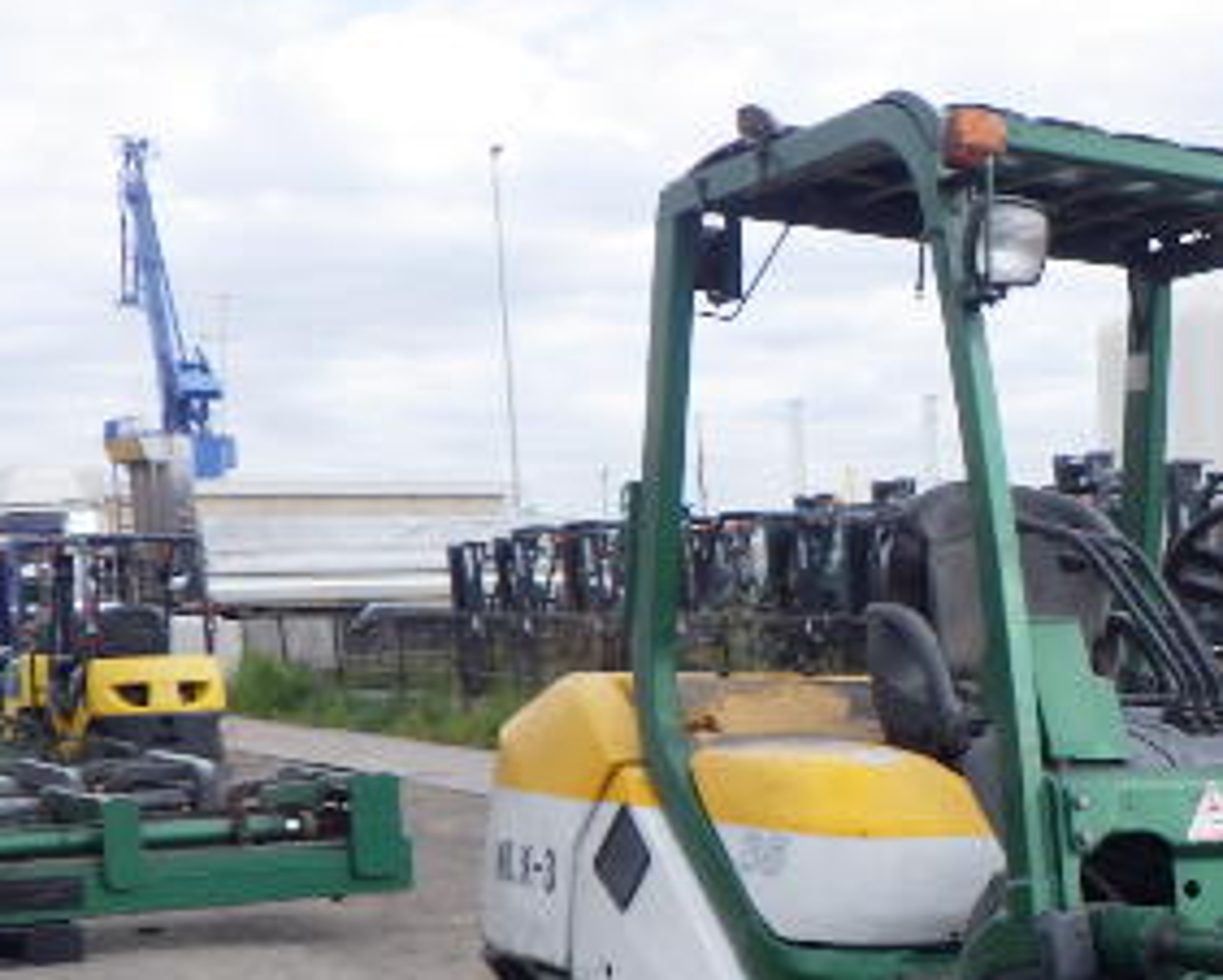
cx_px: 1145
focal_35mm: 62
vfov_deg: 23.9
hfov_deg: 29.0
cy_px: 880
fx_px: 2246
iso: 250
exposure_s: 1/640
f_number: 4.2
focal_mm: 5
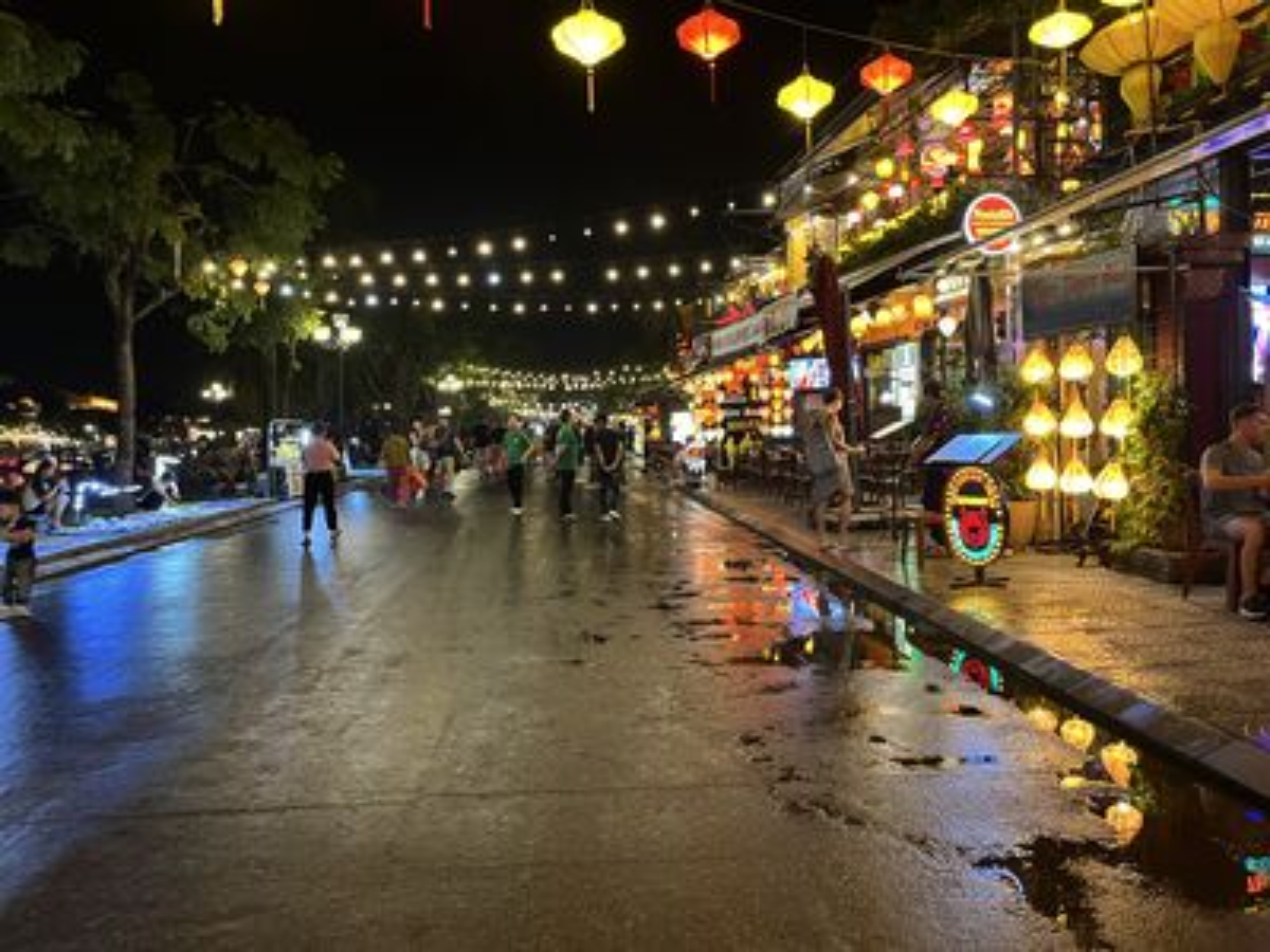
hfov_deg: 67.3
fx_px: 954
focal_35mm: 26
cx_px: 635
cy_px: 476
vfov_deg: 53.1
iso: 250
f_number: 1.6
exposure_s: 1/50
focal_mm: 5.1
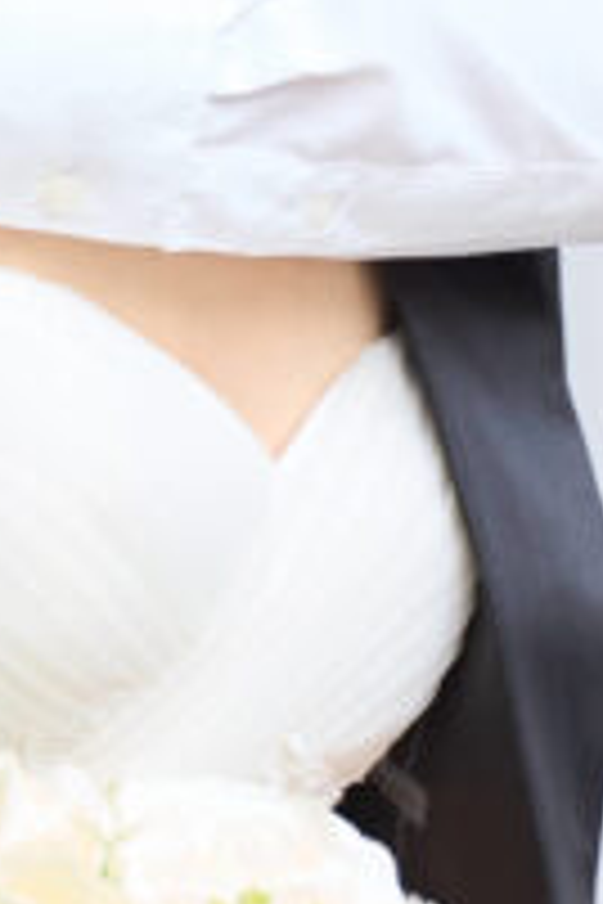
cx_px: -443
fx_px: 6004
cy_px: 409
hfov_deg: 5.7
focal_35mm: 239
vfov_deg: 8.6
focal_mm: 47
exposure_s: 1/125
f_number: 2.8
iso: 1000
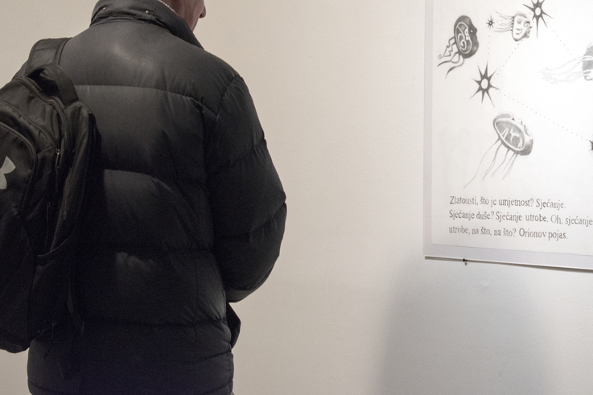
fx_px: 1889
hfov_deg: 17.8
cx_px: 396
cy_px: 126
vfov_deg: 11.9
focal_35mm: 115
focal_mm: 55
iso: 1400
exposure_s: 1/60
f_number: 5.6
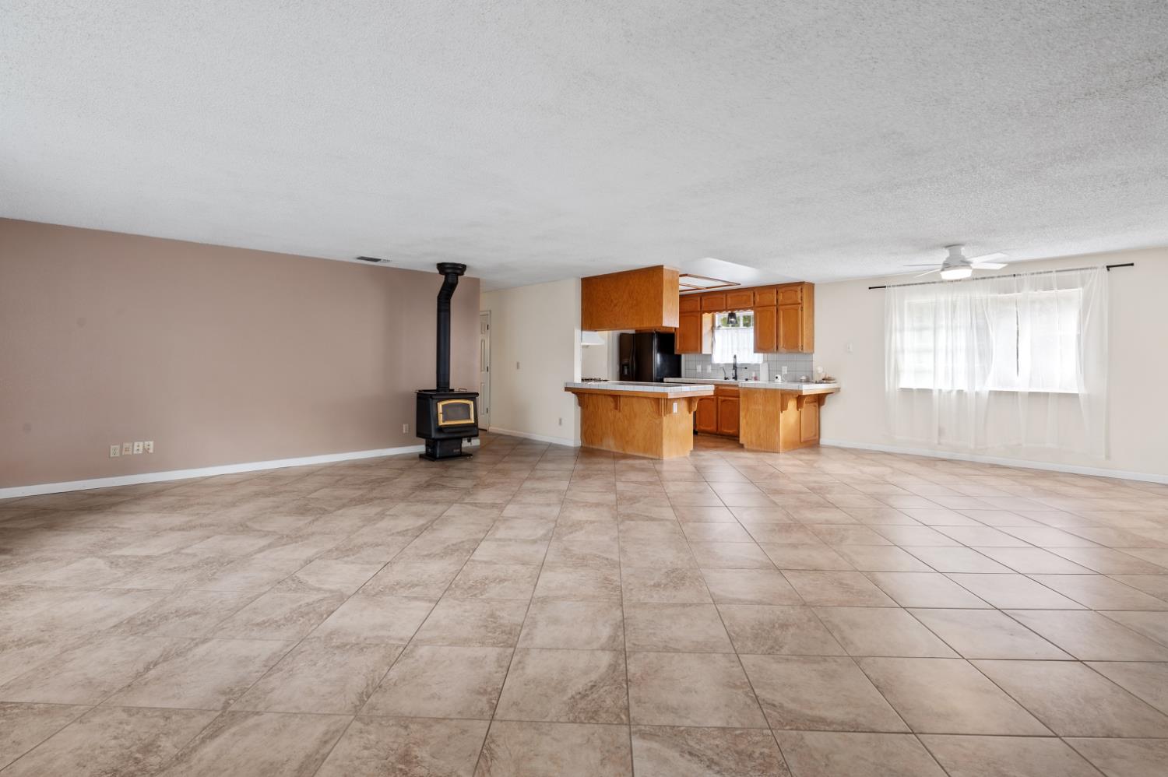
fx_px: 519
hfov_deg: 96.8
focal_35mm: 16
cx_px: 584
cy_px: 388
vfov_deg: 73.7
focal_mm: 16
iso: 250
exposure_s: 1.3
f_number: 9
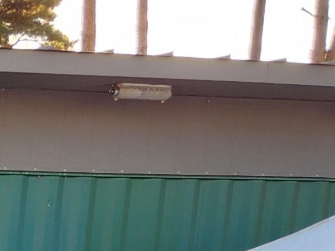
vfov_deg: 7.6
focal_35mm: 169
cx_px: -568
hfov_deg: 9.8
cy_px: 760
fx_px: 1636
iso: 20
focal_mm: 5.4
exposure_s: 1/180
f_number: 1.8
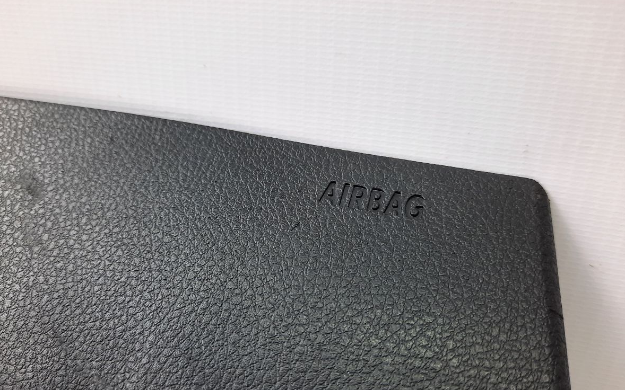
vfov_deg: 45.9
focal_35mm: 27
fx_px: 460
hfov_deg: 68.4
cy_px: 217
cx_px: 309
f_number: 2
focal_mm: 4.6
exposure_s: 1/60
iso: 100
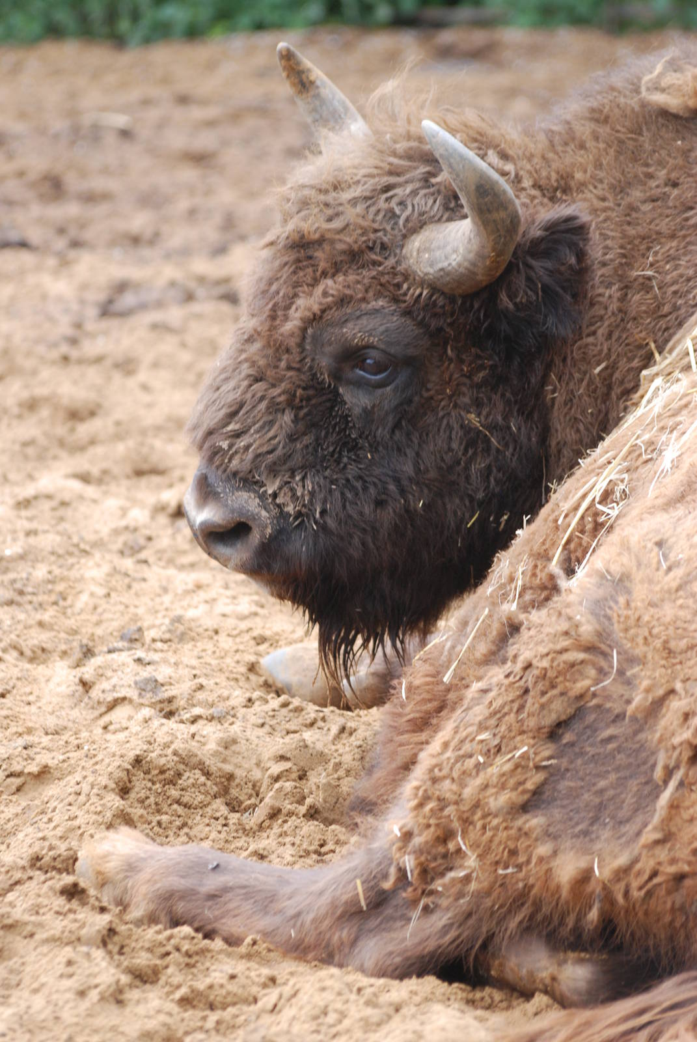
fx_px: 6516
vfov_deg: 9.1
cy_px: 521
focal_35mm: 225
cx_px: 348
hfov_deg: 6.1
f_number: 4.5
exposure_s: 1/320
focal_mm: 150
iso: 400
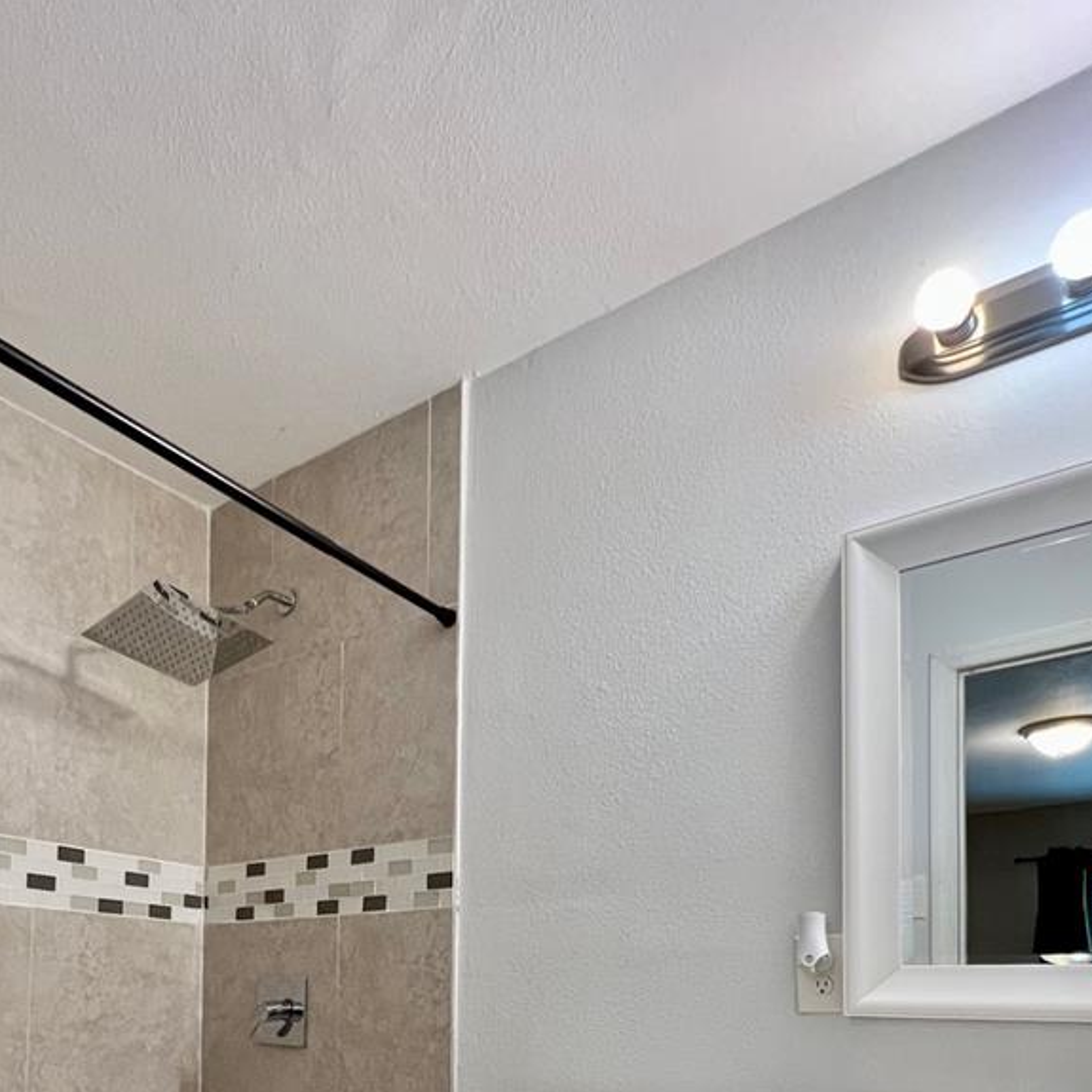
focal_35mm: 24
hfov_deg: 63.7
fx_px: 857
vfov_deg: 56.6
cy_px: 972
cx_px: 380
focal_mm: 1.57
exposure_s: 1/120
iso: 200
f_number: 1.8
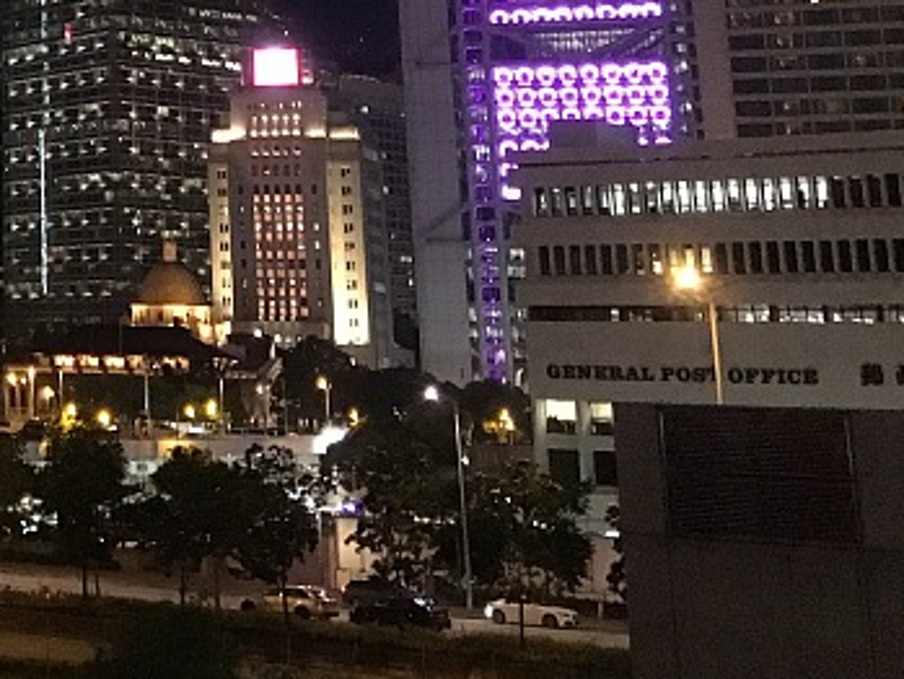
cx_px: -313
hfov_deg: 20.7
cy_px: -249
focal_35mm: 85
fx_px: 2221
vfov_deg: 16.3
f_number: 2.2
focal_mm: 4.15
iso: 320
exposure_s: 1/17
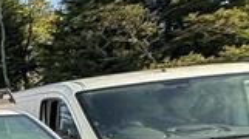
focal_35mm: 85
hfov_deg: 13.8
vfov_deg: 13.1
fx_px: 560
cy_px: 230
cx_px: -393
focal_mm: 2.22
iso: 64
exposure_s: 1/184
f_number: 2.2
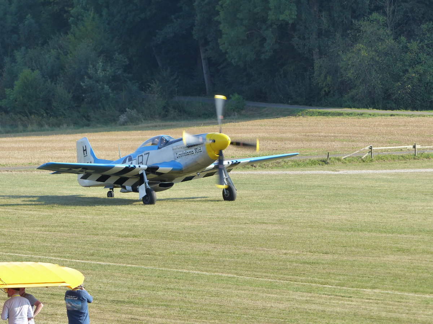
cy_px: 162
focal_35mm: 274
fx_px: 3427
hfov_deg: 7.2
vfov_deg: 5.4
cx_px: 216
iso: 160
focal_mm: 49.2
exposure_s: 1/400
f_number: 4
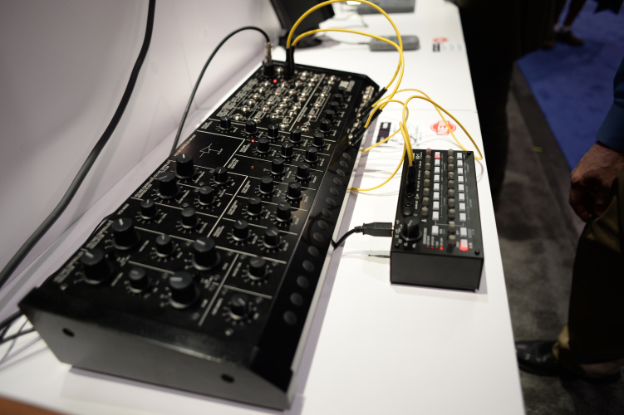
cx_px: 312
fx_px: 416
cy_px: 208
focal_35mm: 24
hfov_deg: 73.8
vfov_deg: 53.1
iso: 400
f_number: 2.8
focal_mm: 24
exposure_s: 1/200
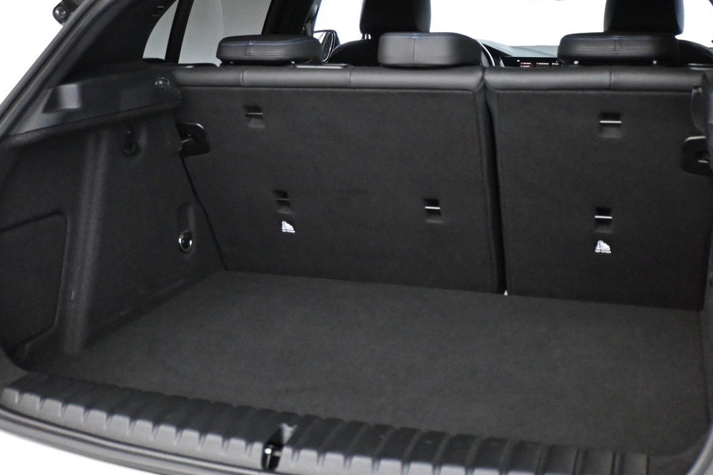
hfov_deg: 44.4
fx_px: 873
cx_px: 384
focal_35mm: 44
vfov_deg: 30.4
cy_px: 214
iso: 5000
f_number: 3.8
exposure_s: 1/60
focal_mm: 20.5
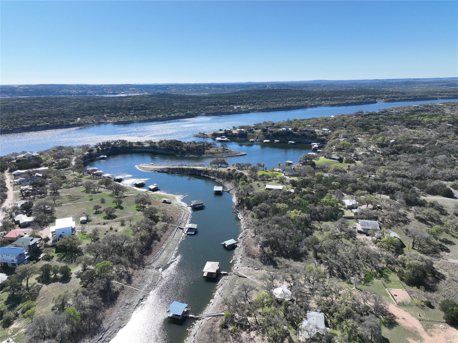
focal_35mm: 24
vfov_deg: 56.8
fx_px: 317
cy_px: 172
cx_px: 229
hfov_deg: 71.6
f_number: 4
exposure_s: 1/2000
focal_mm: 12.29
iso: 100
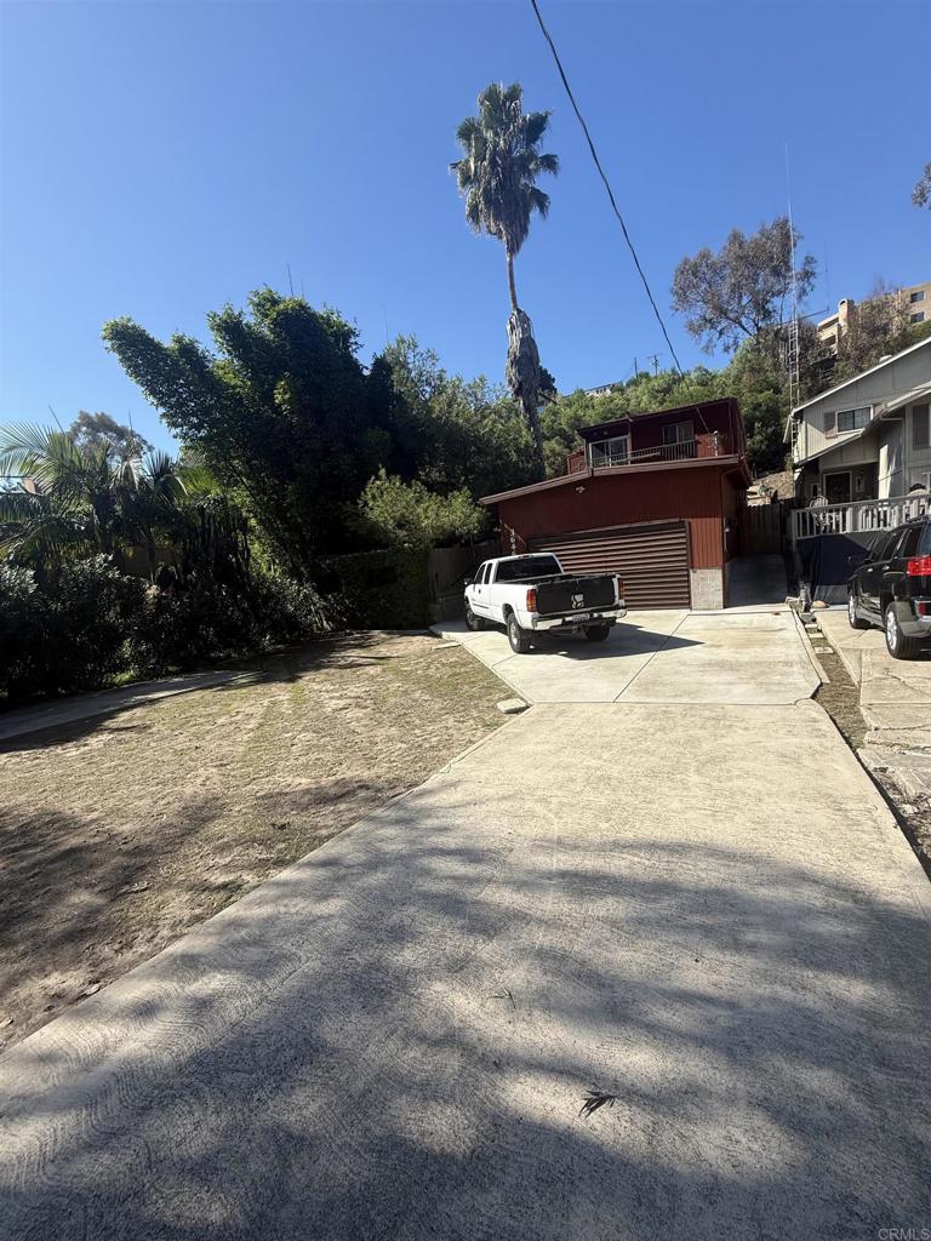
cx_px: 466
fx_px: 502
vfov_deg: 102.1
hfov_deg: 85.7
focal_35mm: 14
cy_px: 620
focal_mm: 2.22
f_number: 2.2
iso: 50
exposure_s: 1/1312
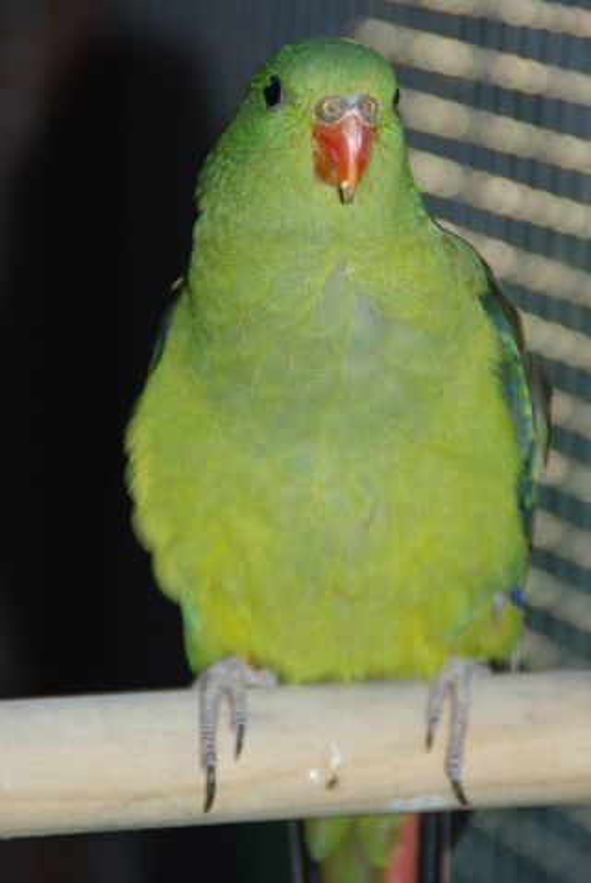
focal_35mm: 300
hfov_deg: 4.6
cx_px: 296
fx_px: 7366
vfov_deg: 6.9
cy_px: 442
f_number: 6.3
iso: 100
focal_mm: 200
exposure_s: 1/180
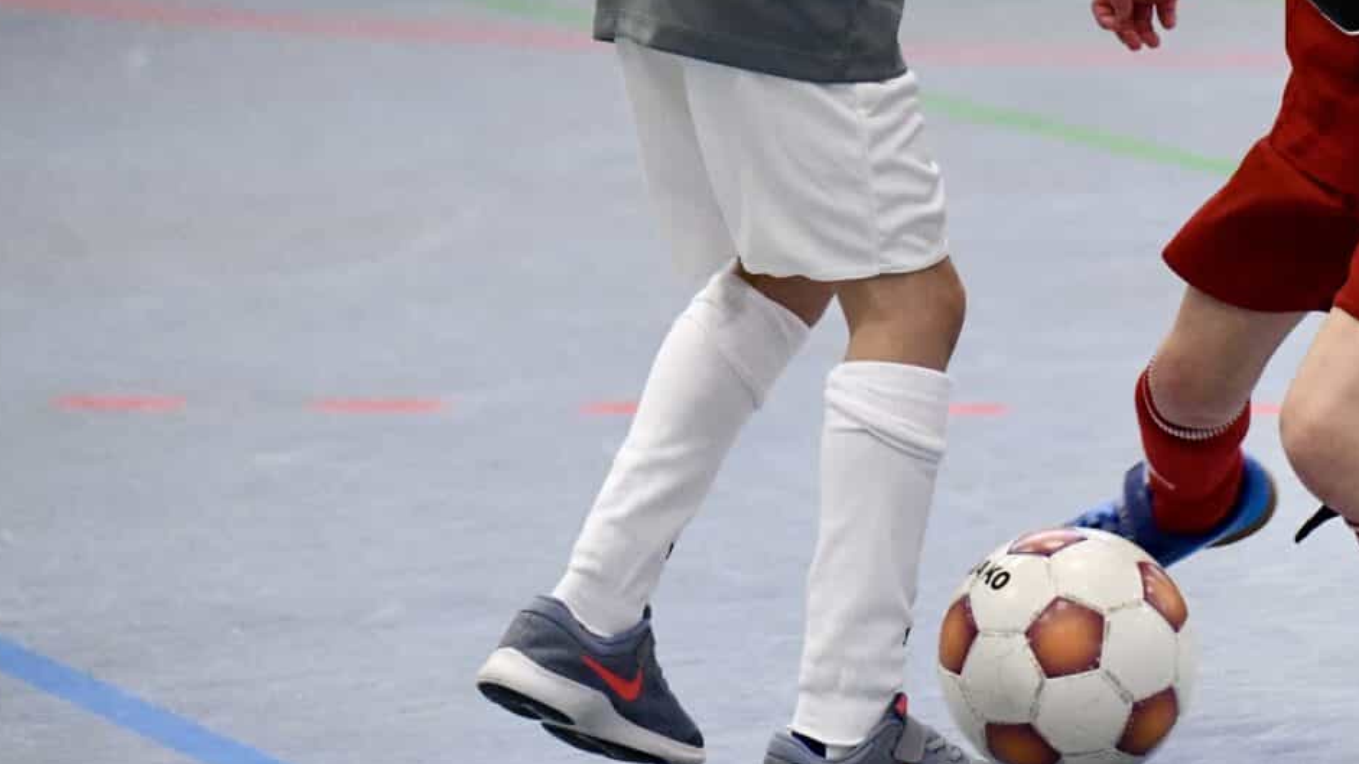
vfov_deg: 4.3
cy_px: 1
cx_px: 1226
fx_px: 10269
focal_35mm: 285
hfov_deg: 7.6
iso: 8000
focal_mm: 125
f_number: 2.8
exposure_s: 1/1250
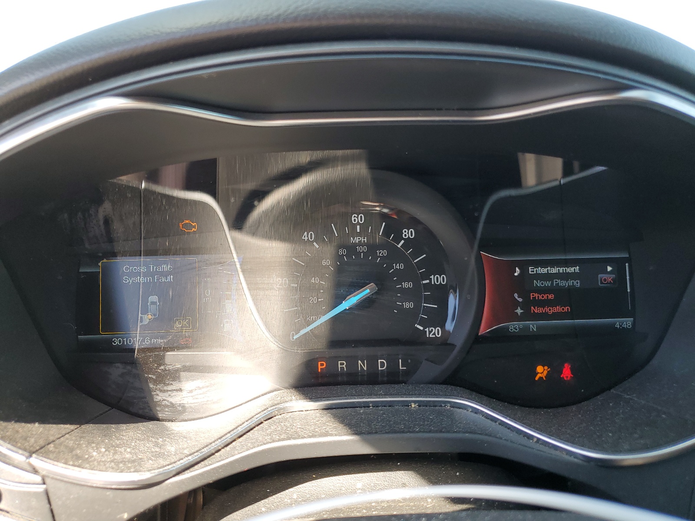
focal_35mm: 26
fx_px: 522
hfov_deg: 67.3
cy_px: 260
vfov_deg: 53.1
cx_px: 348
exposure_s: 1/167
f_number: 1.5
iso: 50
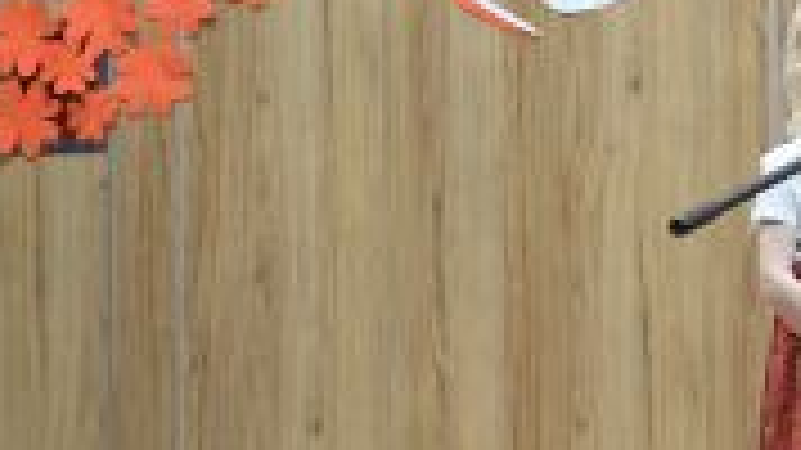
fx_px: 2272
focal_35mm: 107
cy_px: 36
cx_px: 1402
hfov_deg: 16.9
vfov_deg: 11.2
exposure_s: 1/60
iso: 2500
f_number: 3.2
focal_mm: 18
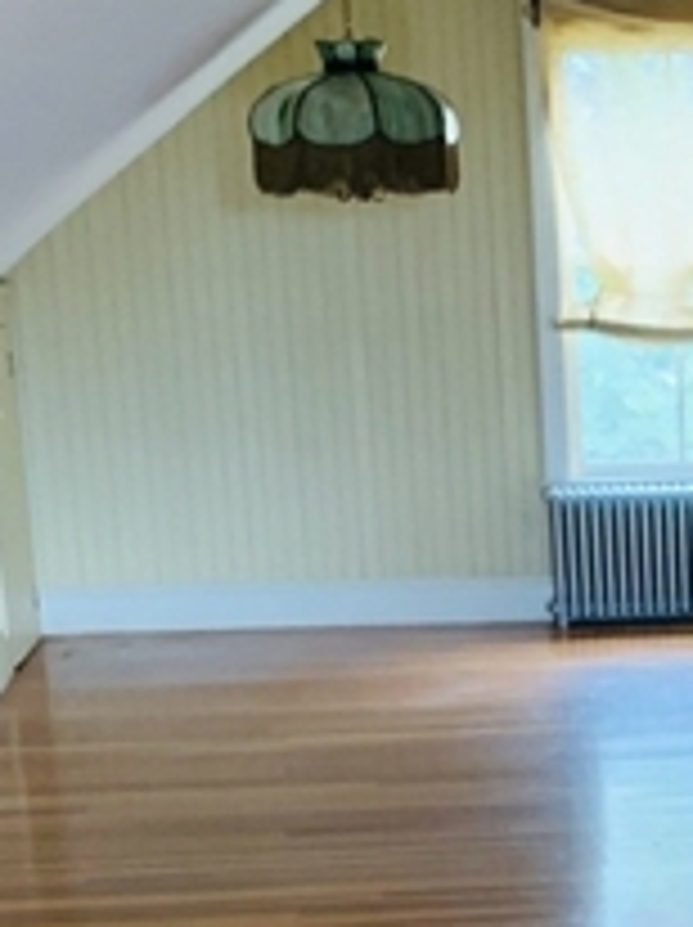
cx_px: 922
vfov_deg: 19.3
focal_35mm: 97
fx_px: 2595
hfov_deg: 14.5
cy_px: 1066
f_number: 1.8
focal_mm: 4.25
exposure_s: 1/60
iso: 320
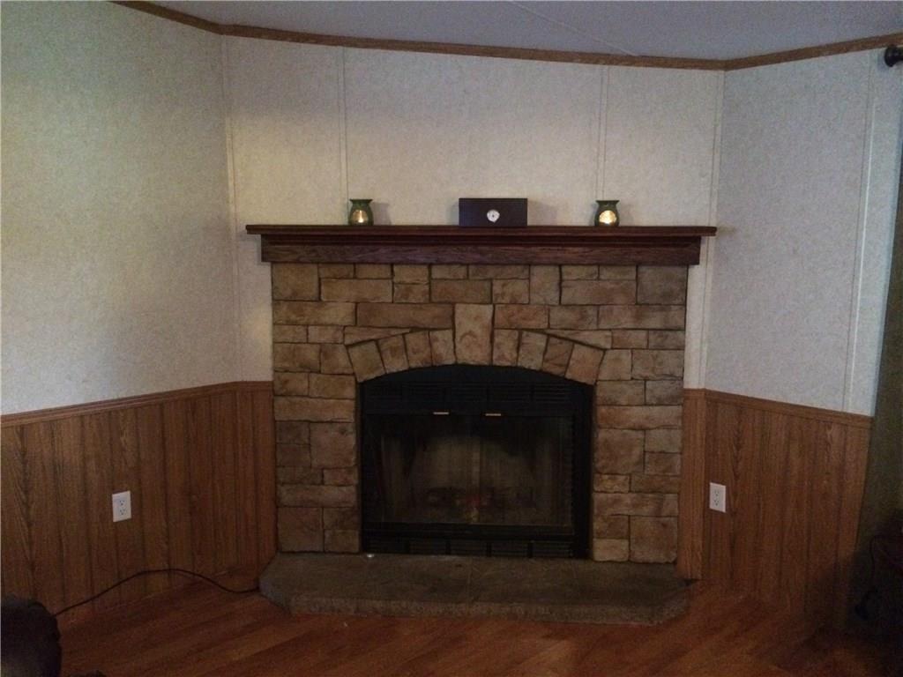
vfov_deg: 48.2
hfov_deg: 61.7
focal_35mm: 29
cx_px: 452
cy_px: 338
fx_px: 756
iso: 800
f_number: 2.2
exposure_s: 1/15
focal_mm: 4.15
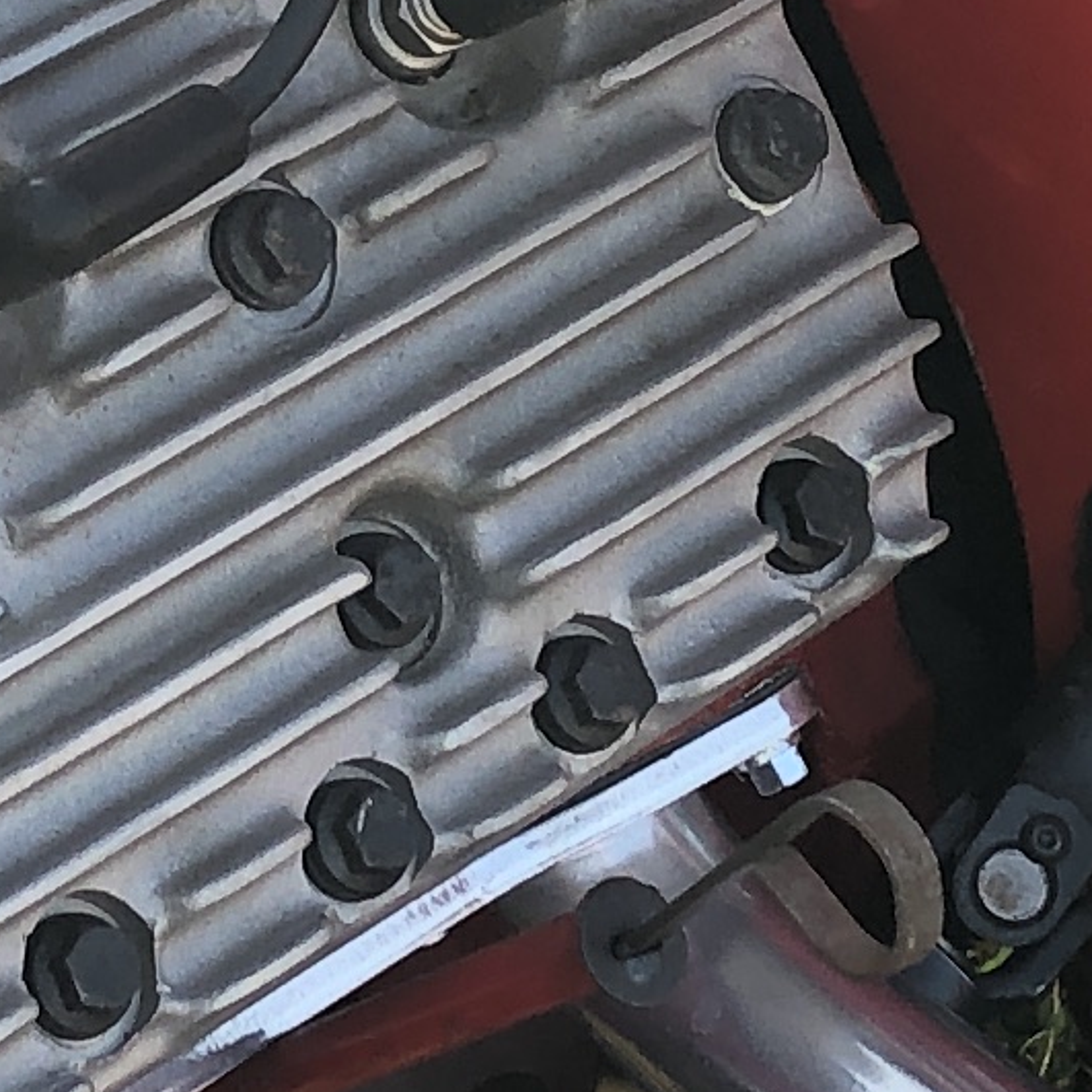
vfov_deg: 9.3
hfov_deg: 9.3
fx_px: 6710
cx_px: 368
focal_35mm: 188
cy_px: 313
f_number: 1.8
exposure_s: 1/210
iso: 20
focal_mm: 3.99
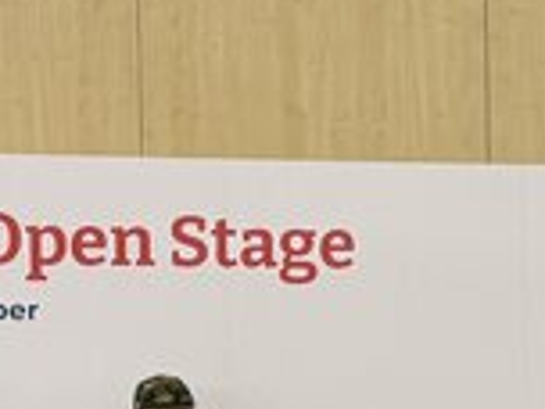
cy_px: 466
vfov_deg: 8.6
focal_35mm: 172
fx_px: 2708
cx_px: 627
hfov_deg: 11.3
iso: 160
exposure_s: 1/50
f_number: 1.78
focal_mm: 6.76
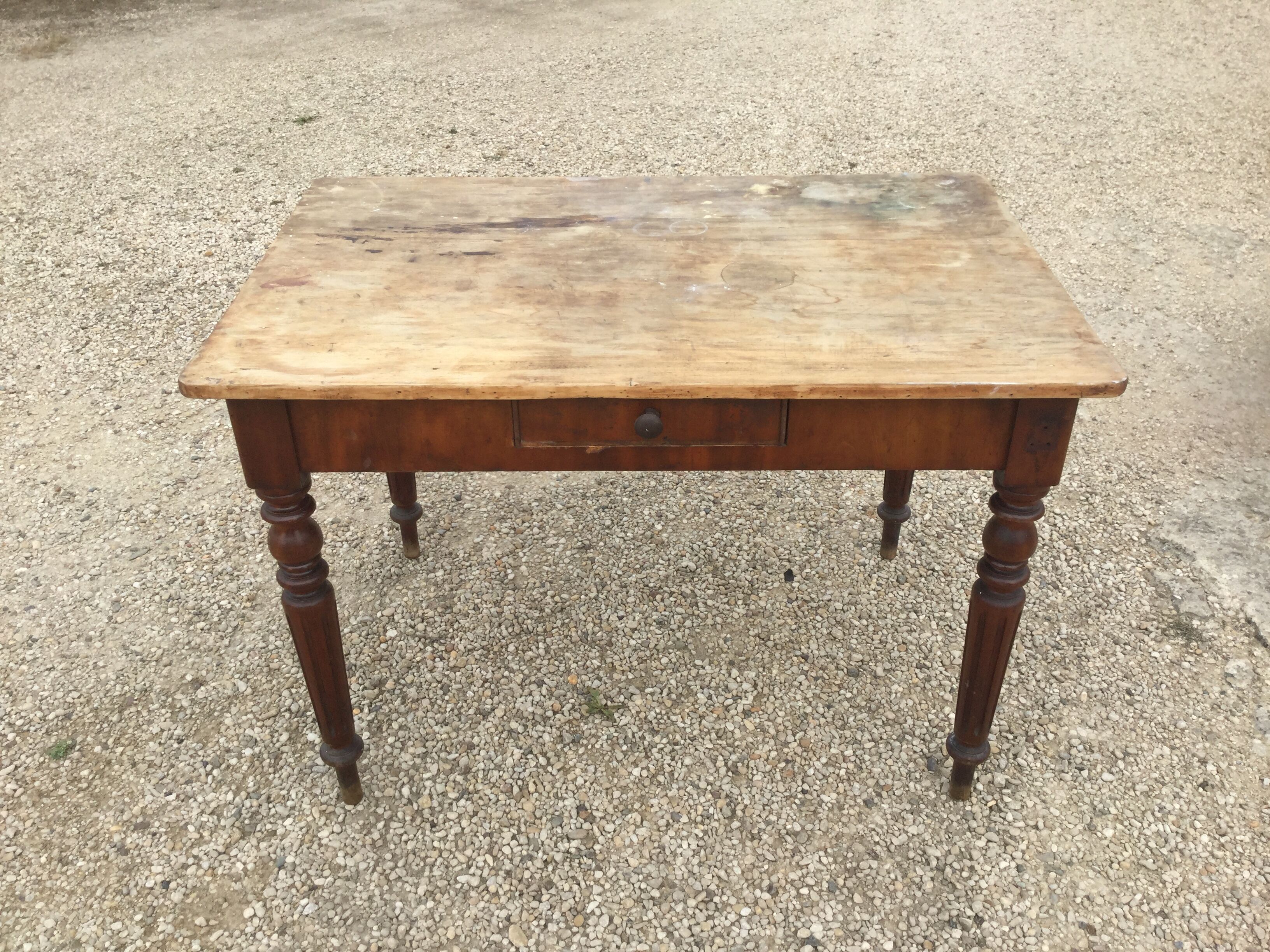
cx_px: 635
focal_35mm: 31
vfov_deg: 45.4
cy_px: 476
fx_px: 1137
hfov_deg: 58.4
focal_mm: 3.3
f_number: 2.4
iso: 25
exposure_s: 1/558
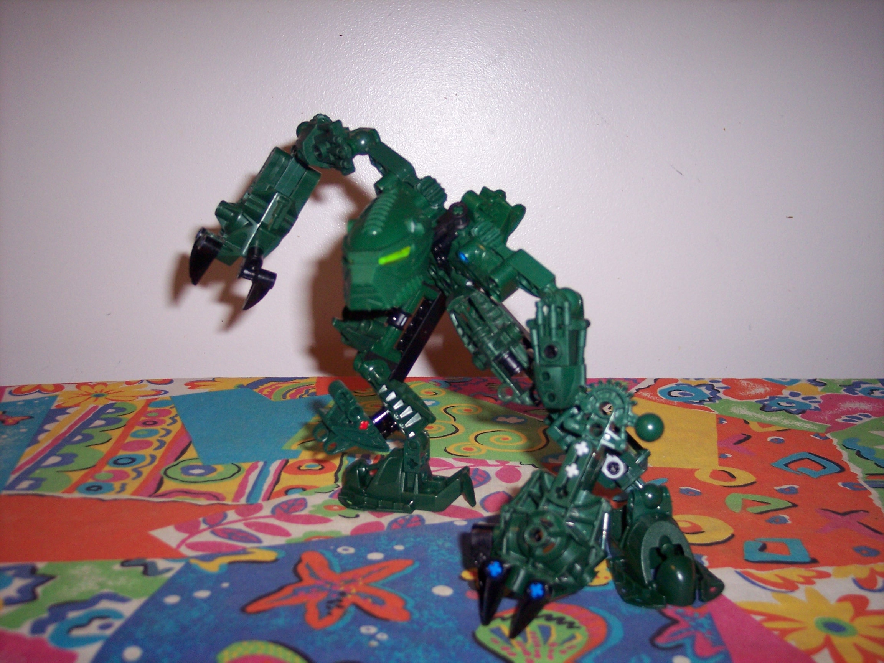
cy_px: 332
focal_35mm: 39
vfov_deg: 36.8
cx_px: 442
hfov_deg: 47.9
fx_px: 996
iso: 140
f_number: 2.8
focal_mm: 8
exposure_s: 1/60
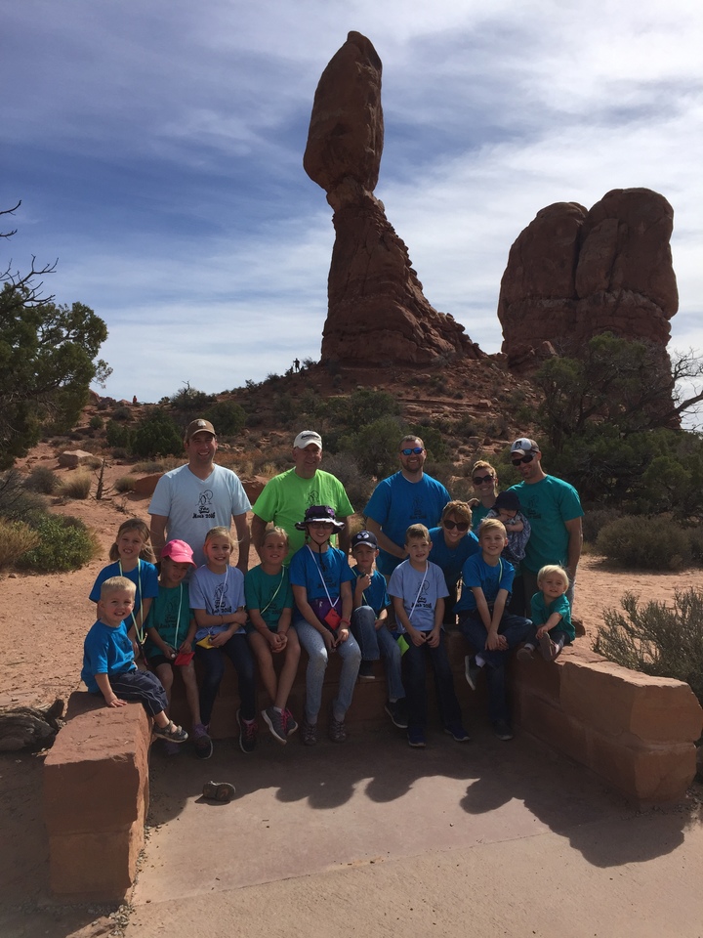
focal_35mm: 29
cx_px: 352
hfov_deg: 48.2
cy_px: 469
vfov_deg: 61.7
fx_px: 785
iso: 32
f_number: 2.2
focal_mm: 4.15
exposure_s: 1/3597
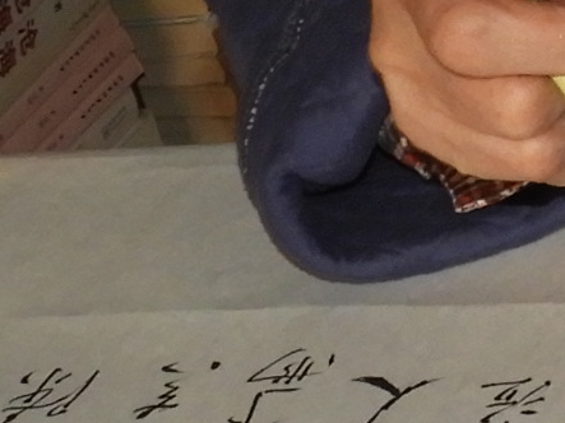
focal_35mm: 295
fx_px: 4814
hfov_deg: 6.7
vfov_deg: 5.0
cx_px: 736
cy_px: -33
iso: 200
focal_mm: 7.2
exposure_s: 1/30
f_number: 5.3
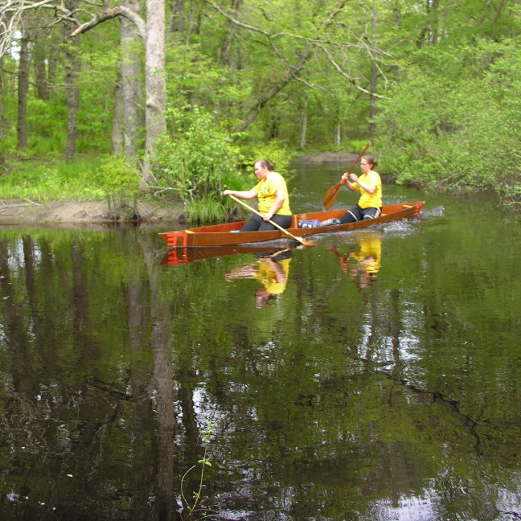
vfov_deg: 40.0
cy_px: 261
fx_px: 715
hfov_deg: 39.9
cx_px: 217
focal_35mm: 42
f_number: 2.8
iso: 50
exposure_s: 1/125
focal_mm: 8.9
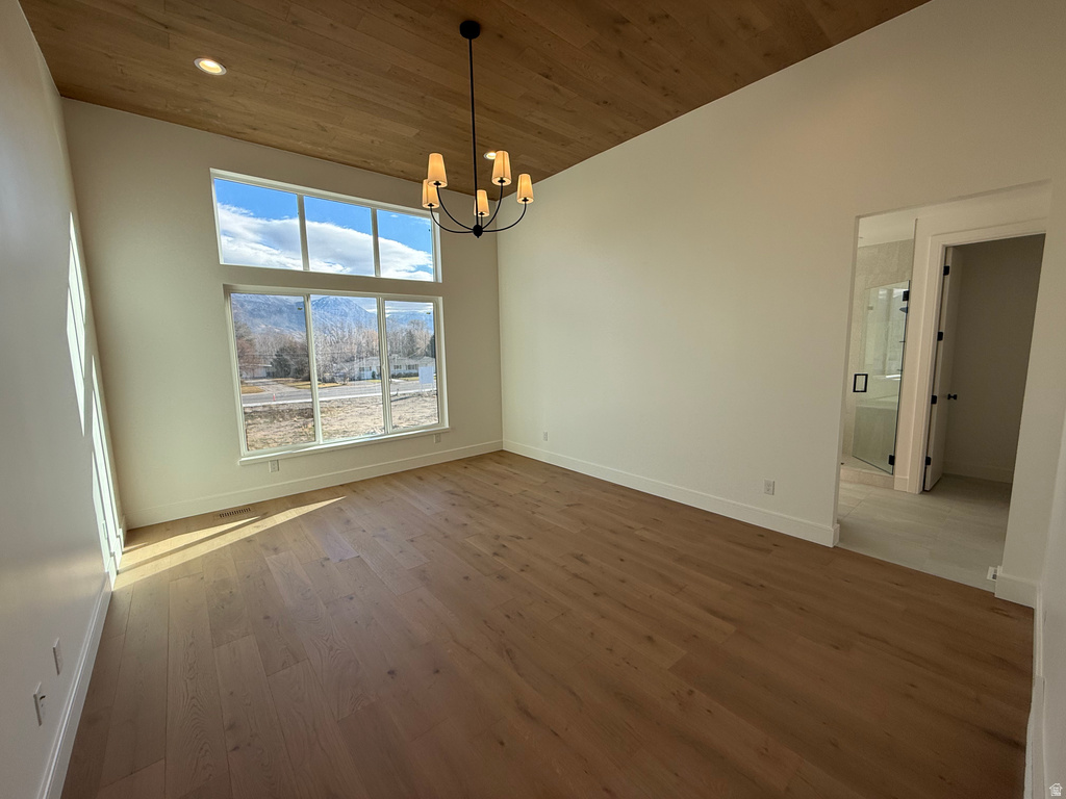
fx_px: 431
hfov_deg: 102.1
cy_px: 400
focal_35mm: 14
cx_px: 533
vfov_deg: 85.7
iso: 64
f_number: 2.2
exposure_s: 1/475
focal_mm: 2.22
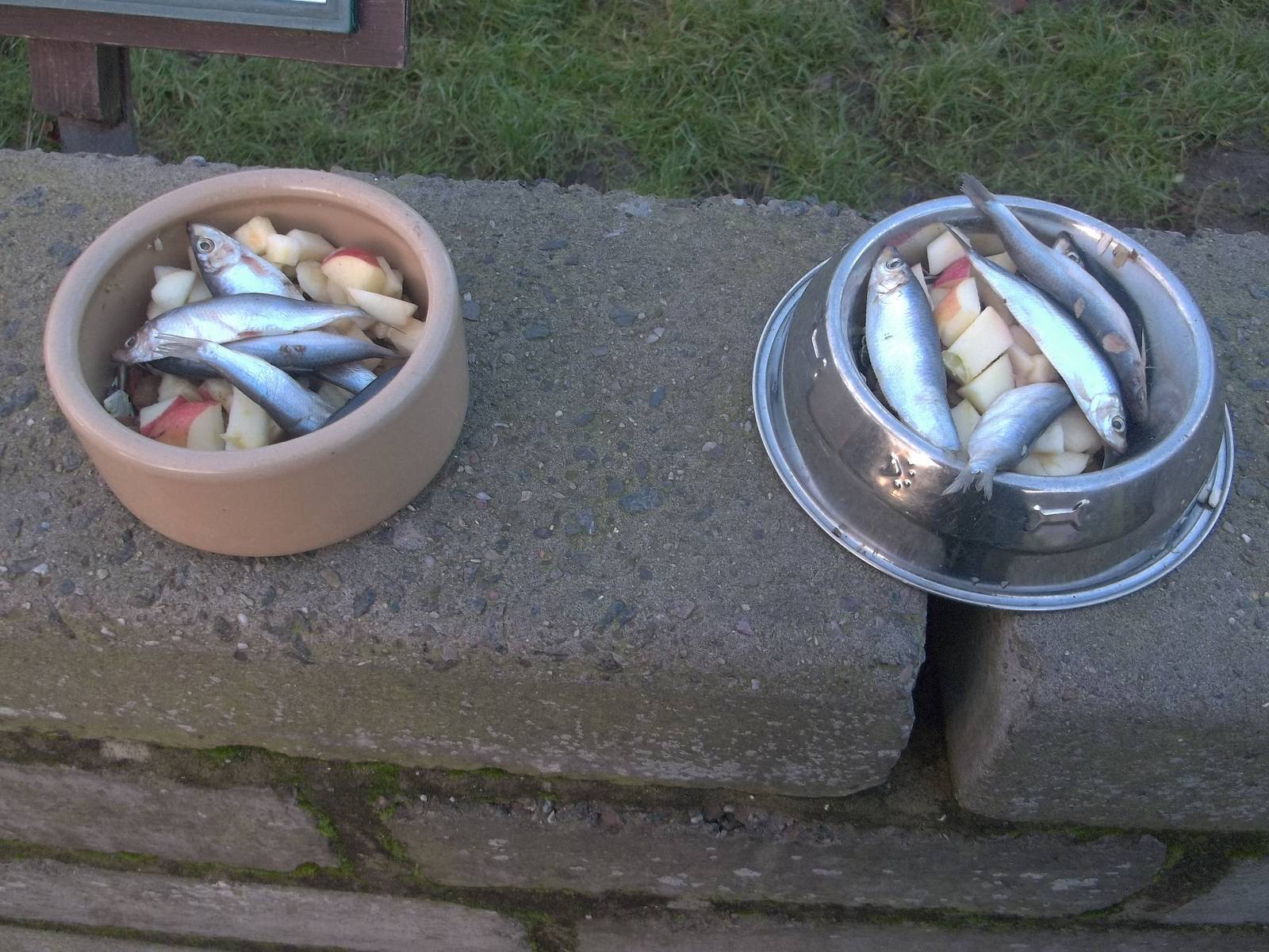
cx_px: 634
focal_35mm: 33
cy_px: 476
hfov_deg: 55.4
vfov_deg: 42.9
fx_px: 1210
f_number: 3.3
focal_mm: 5.9
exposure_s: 1/30
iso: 128
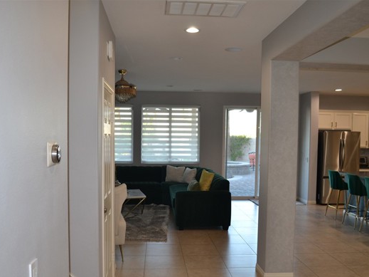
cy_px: 151
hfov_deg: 56.8
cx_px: 177
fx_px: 341
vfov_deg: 44.1
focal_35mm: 32
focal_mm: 18
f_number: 4
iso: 400
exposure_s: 1/60
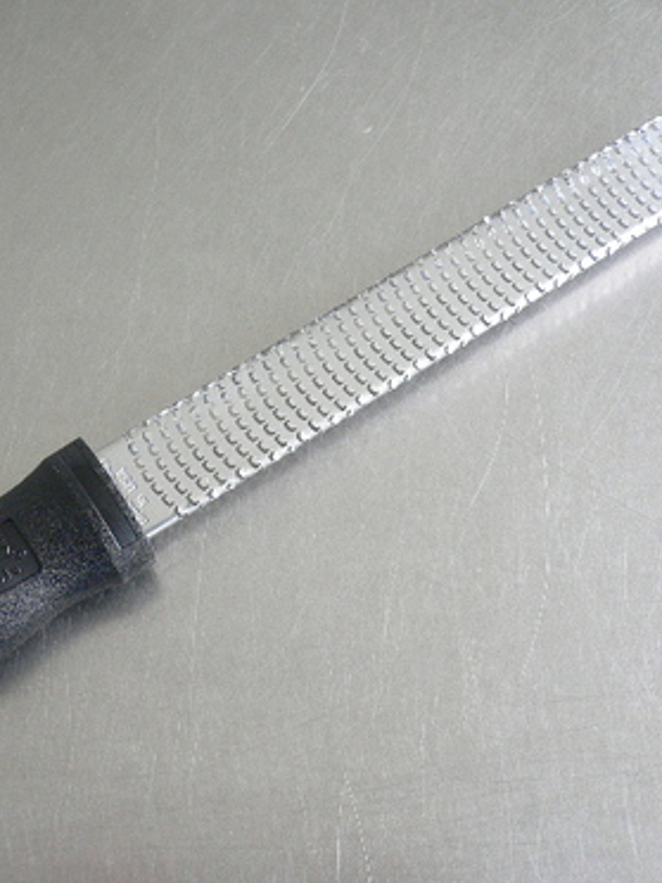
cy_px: 443
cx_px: 204
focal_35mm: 47
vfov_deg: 40.4
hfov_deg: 30.6
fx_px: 1198
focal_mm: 5.8
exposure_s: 1/40
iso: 100
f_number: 2.8
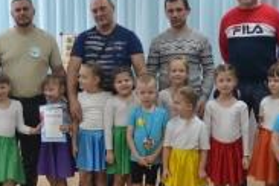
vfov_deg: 16.9
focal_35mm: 81
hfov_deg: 25.0
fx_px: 628
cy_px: 85
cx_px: 107
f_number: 3.8
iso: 400
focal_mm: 22
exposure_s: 1/60
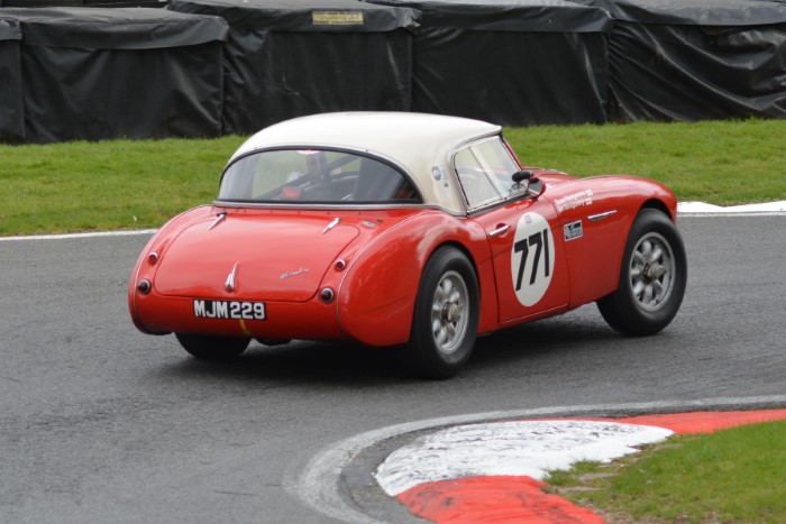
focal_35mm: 180
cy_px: 262
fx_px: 3931
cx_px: 393
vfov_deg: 7.6
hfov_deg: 11.4
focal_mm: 120
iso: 400
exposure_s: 1/500
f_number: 7.1
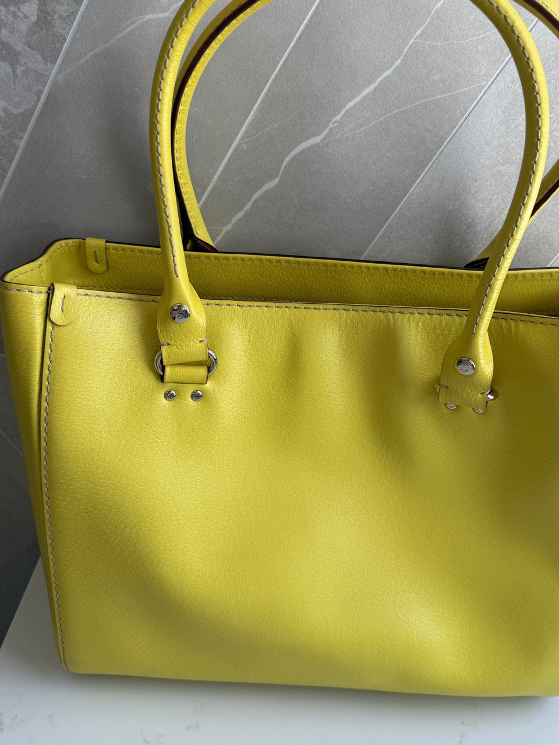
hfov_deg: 46.7
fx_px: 646
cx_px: 304
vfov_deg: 59.9
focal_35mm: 30
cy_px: 354
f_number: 1.78
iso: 64
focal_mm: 6.76
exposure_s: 1/157
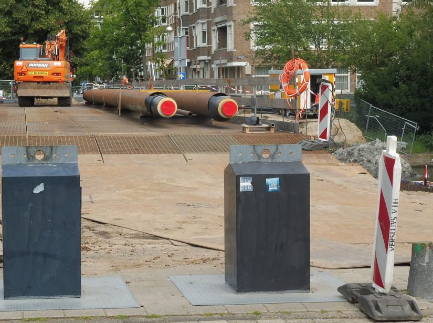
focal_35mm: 98
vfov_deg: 15.0
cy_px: 134
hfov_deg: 20.1
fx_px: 1223
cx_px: 194
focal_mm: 14.2
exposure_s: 1/160
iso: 100
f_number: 6.3
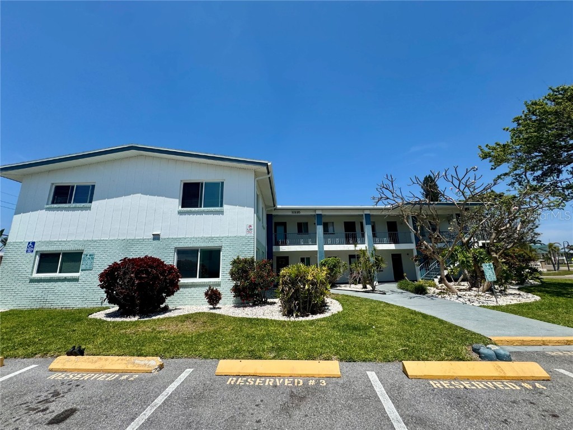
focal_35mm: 14
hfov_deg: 102.1
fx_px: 232
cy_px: 215
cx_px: 286
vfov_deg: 85.7
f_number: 2.2
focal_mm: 2.22
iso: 50
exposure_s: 1/2770
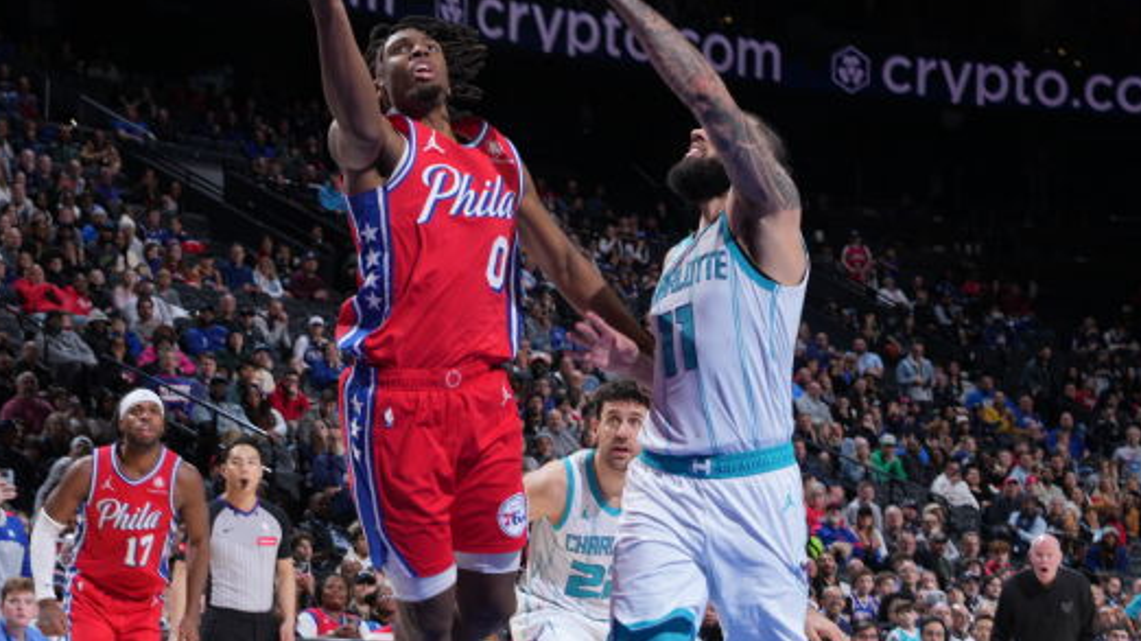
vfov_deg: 11.1
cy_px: 380
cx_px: 461
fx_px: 3296
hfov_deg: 19.6
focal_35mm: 109
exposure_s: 1/400
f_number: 4
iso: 100
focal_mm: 53
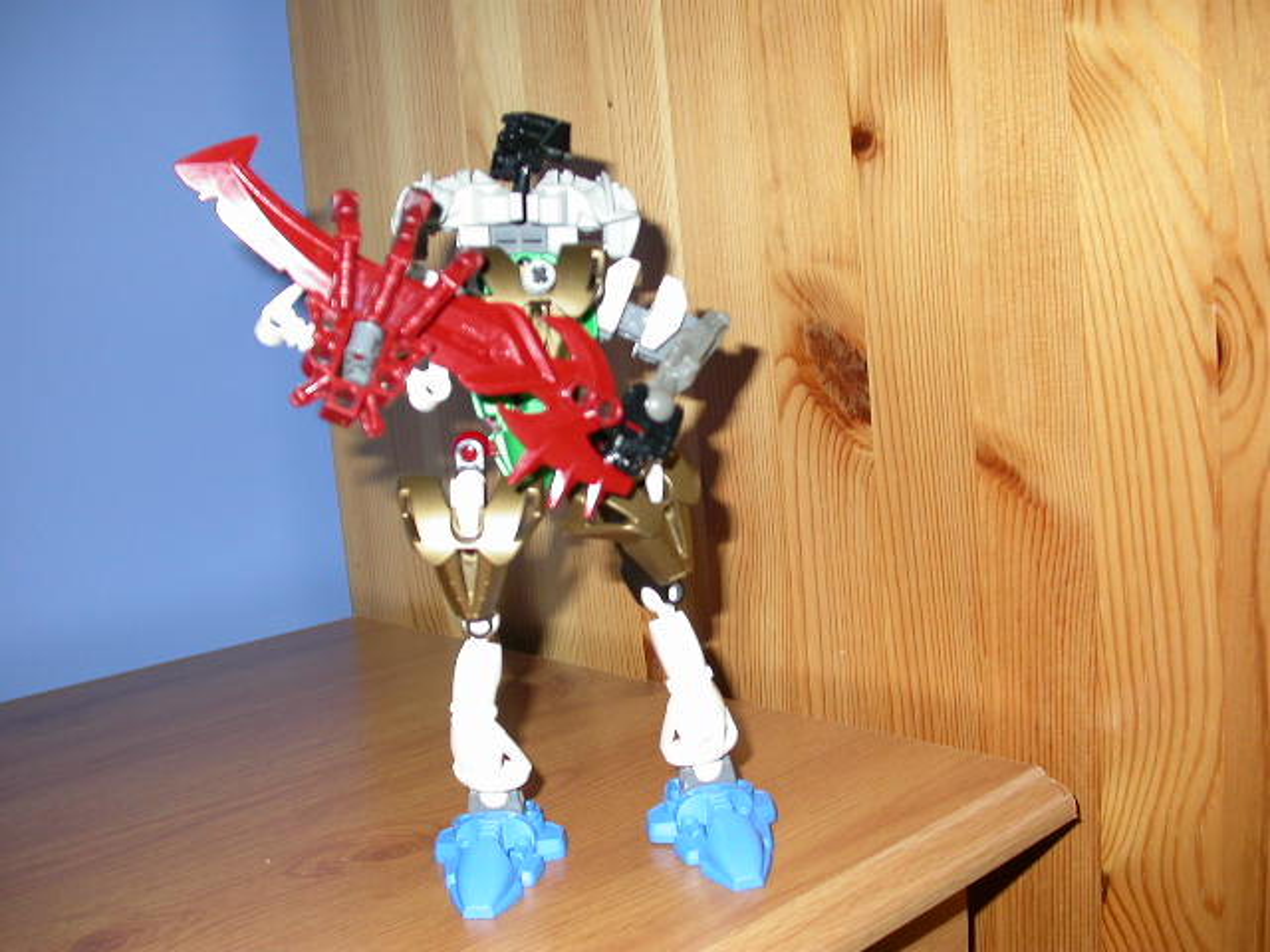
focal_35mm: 38
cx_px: 635
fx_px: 1394
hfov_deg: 49.0
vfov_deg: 37.7
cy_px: 476
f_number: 2.6
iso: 100
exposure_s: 1/60
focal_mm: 7.85
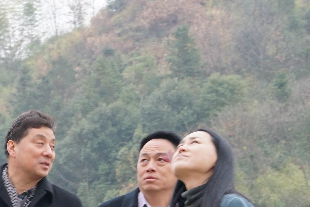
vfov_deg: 8.8
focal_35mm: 155
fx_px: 1335
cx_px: -118
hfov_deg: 12.7
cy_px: 239
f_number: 5.6
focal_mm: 36
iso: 500
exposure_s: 1/30
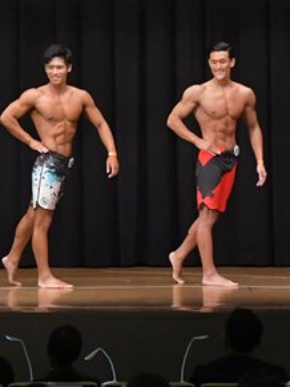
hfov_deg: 6.2
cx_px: -6
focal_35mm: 238
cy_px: 133
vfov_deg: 8.3
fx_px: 2660
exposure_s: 1/400
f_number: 5.6
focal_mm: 62
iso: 6400
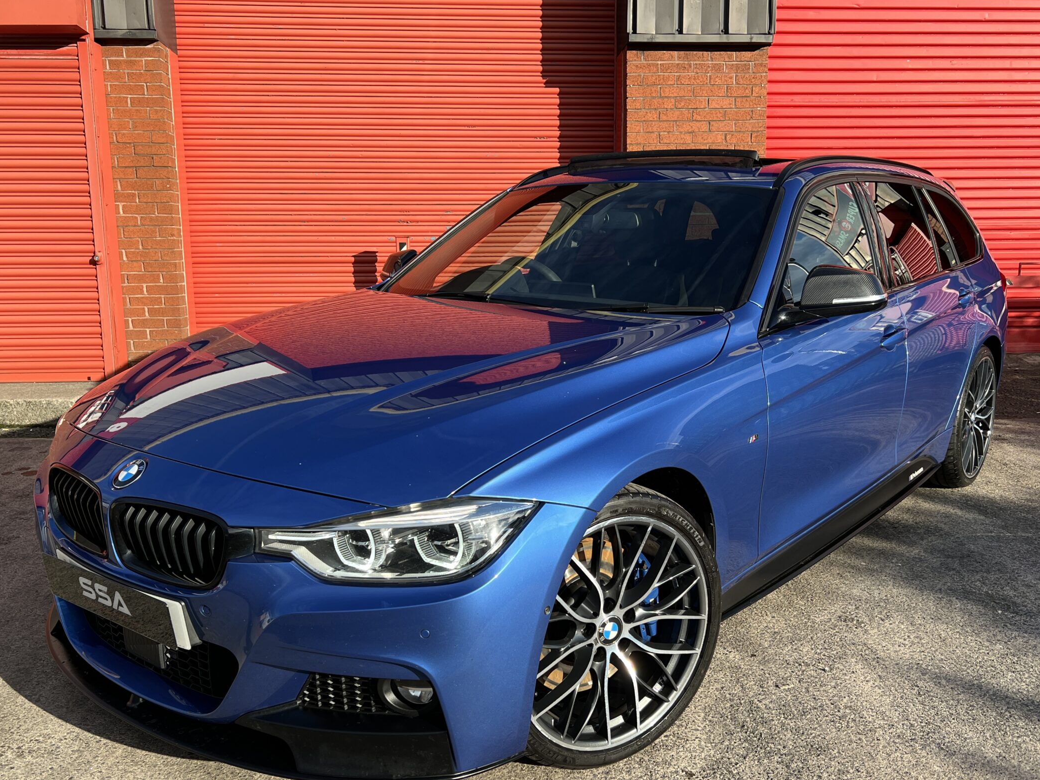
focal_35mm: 32
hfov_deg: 56.8
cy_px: 452
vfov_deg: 44.0
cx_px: 519
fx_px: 961
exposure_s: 1/1669
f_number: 1.5
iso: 50
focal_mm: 5.7
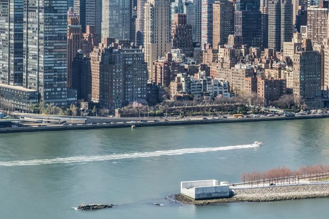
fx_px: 1133
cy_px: 81
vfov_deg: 11.0
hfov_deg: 16.4
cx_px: 257
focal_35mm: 124
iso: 640
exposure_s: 1/200
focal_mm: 52
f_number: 14
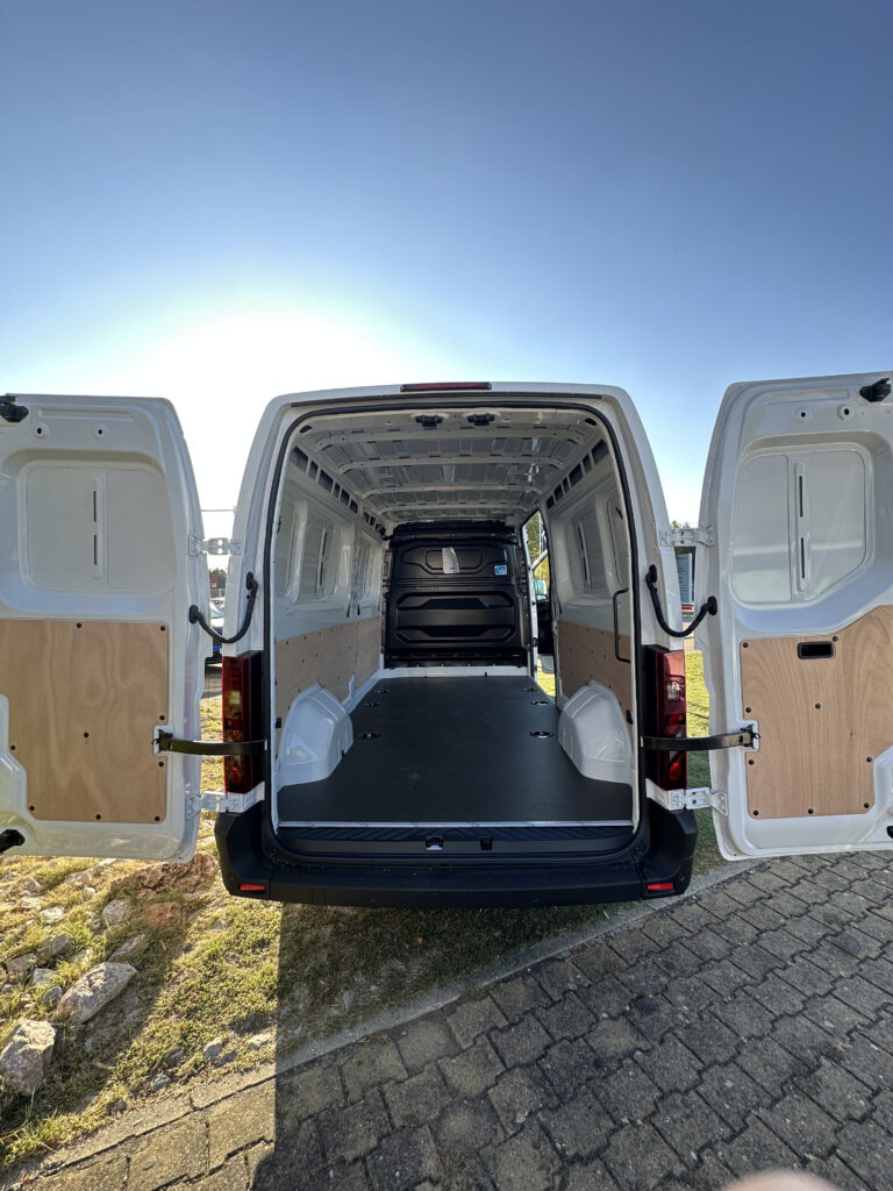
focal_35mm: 14
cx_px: 446
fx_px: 482
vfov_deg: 102.1
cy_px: 596
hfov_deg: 85.7
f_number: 2.2
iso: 40
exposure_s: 1/199
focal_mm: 2.22
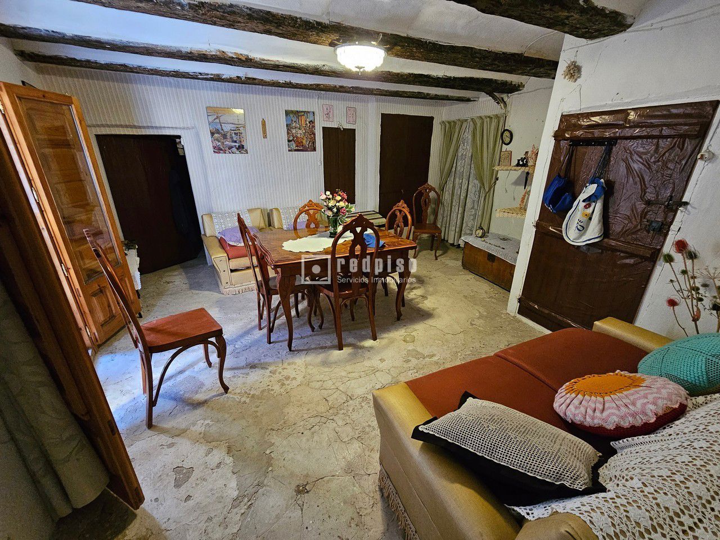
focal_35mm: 13
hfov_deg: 106.2
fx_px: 270
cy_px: 270
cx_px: 360
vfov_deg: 89.9
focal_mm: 2.2
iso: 800
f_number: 2.2
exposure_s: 1/24
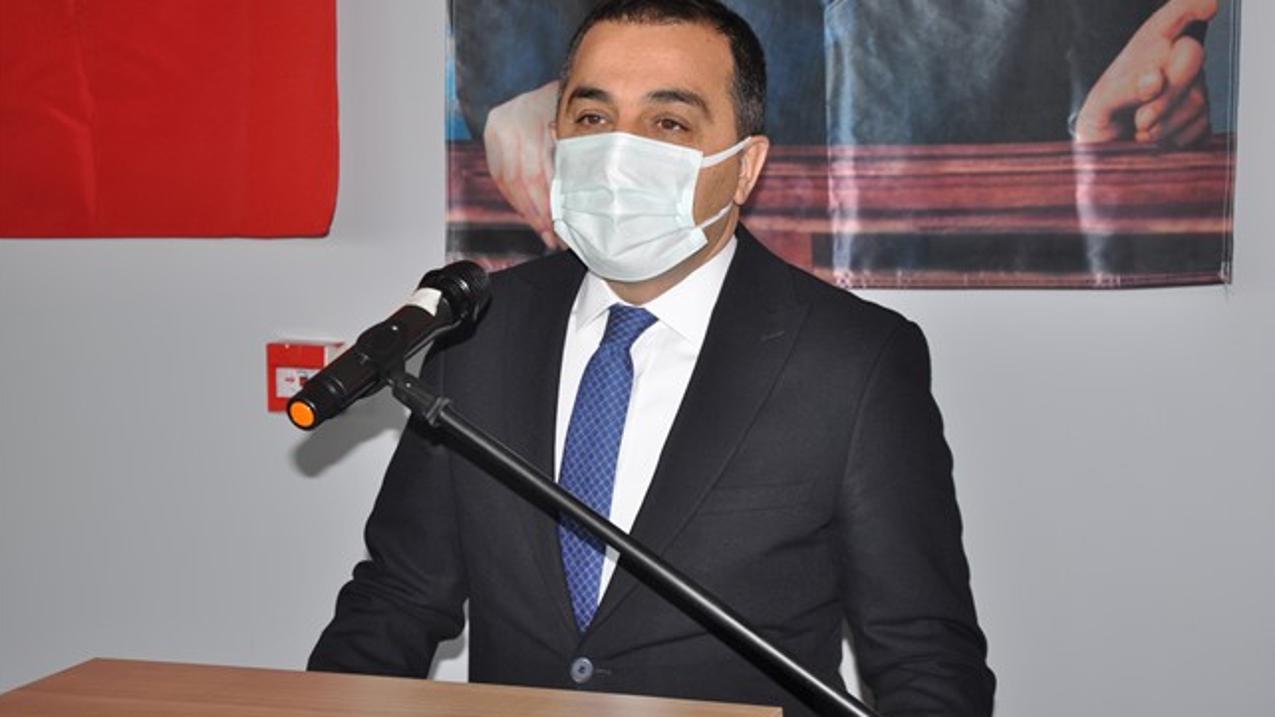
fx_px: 2418
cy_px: 314
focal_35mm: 72
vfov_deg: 16.9
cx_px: 636
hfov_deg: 29.5
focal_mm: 45
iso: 200
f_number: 4.8
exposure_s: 1/60
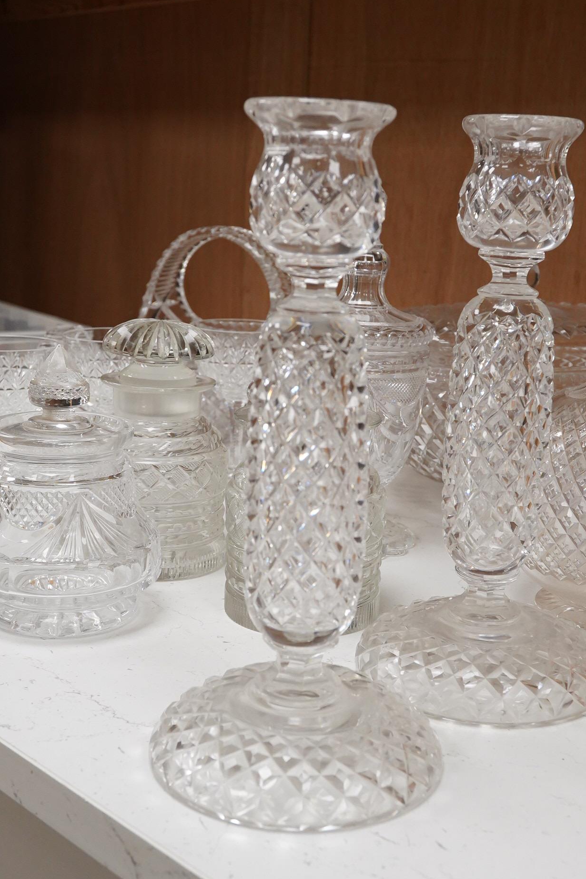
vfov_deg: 41.1
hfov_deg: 28.1
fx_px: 1172
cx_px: 312
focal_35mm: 48
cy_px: 457
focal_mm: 30
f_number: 13
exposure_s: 1/160
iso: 2500
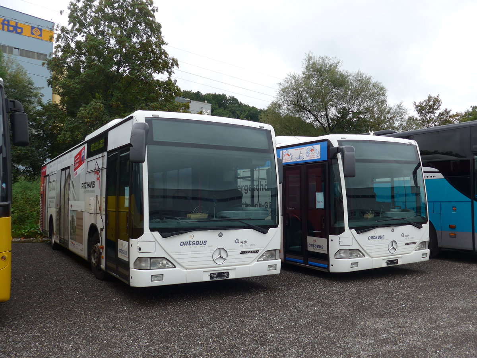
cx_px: 238
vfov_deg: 45.4
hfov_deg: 58.4
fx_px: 427
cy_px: 179
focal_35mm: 31
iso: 80
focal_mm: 6.5
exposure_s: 1/640
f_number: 2.8
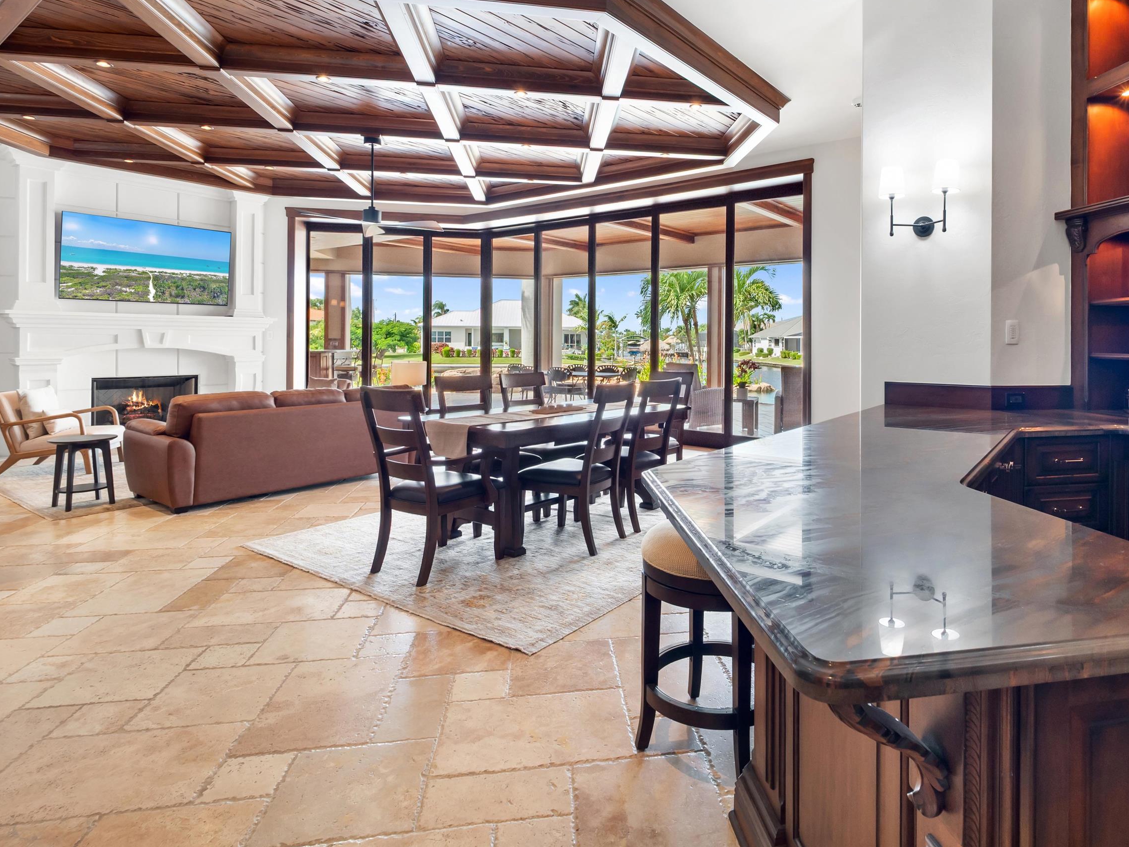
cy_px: 353
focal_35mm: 19
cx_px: 677
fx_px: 620
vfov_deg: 68.2
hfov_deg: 83.6
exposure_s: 1/3
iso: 200
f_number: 7.1
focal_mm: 7
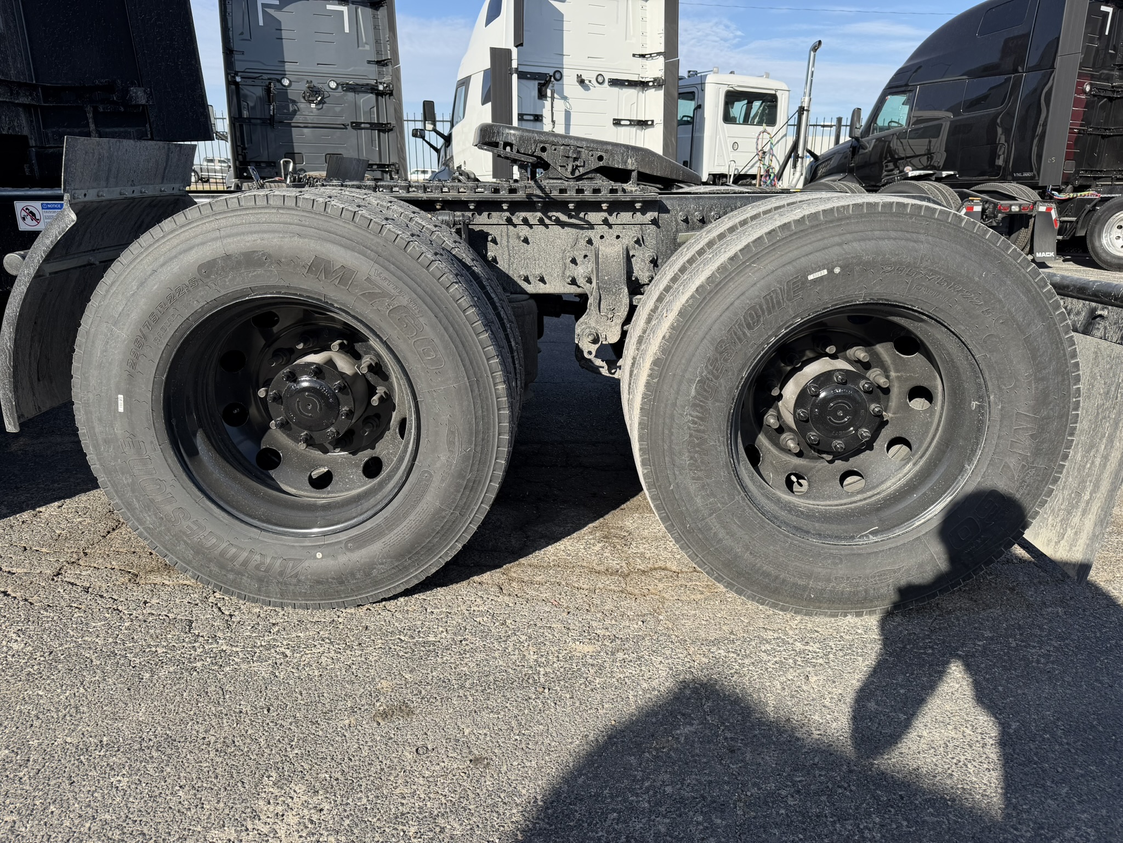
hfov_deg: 71.6
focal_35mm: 24
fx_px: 779
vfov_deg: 56.8
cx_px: 562
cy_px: 422
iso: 80
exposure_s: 1/2907
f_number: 1.78
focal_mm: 6.76
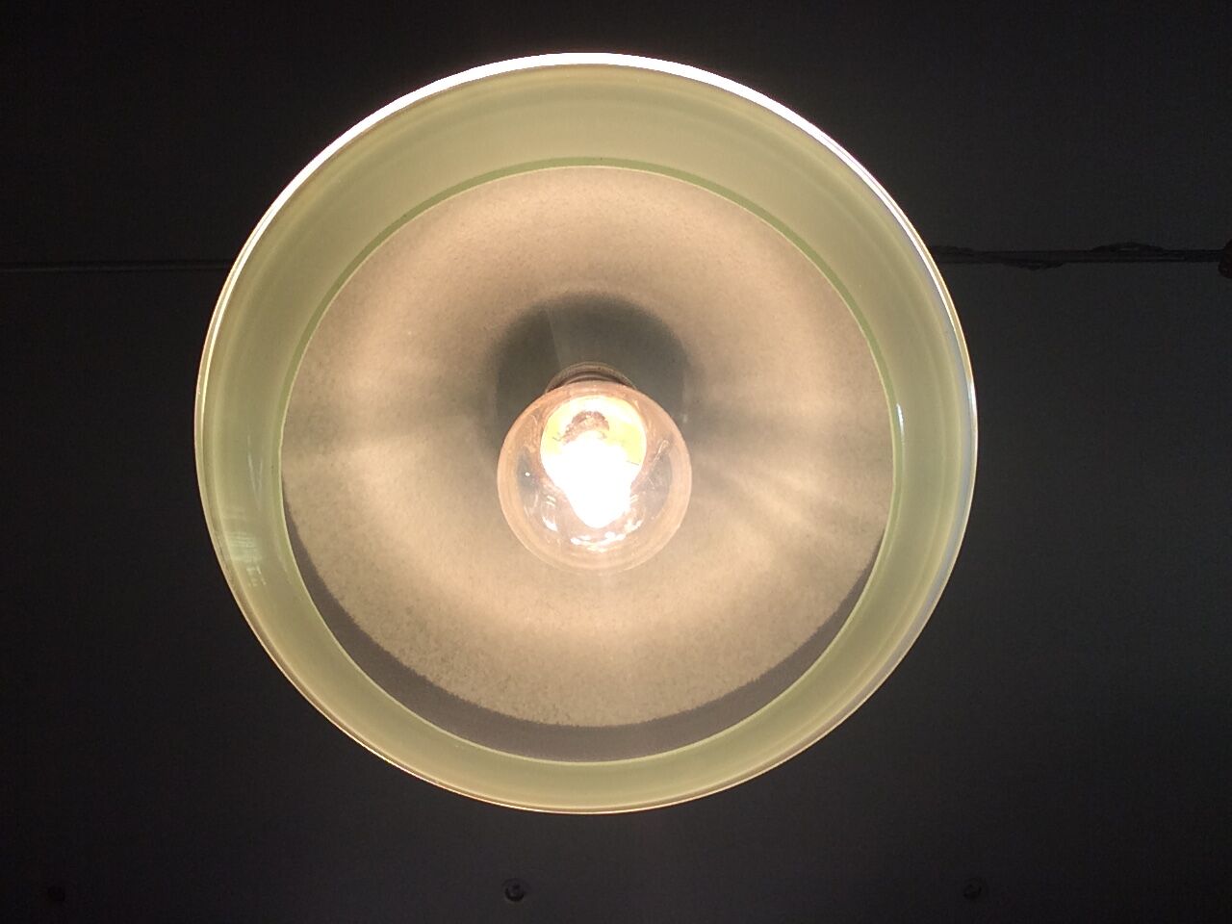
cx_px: 616
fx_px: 1103
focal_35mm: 31
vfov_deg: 45.4
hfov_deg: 58.4
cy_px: 462
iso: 50
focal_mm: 2.15
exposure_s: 1/333
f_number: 2.4
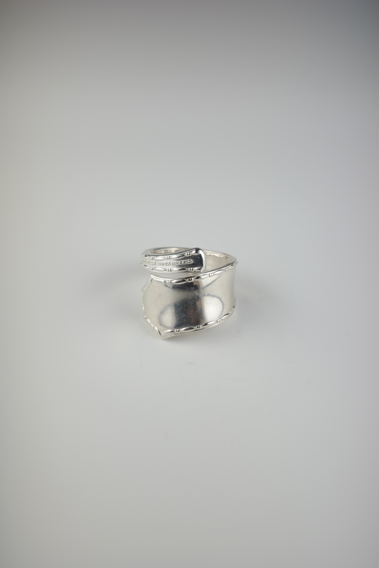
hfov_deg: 33.4
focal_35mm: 40
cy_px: 284
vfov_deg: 48.5
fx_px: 632
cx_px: 190
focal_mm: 26
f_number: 6.3
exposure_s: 1/100
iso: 200
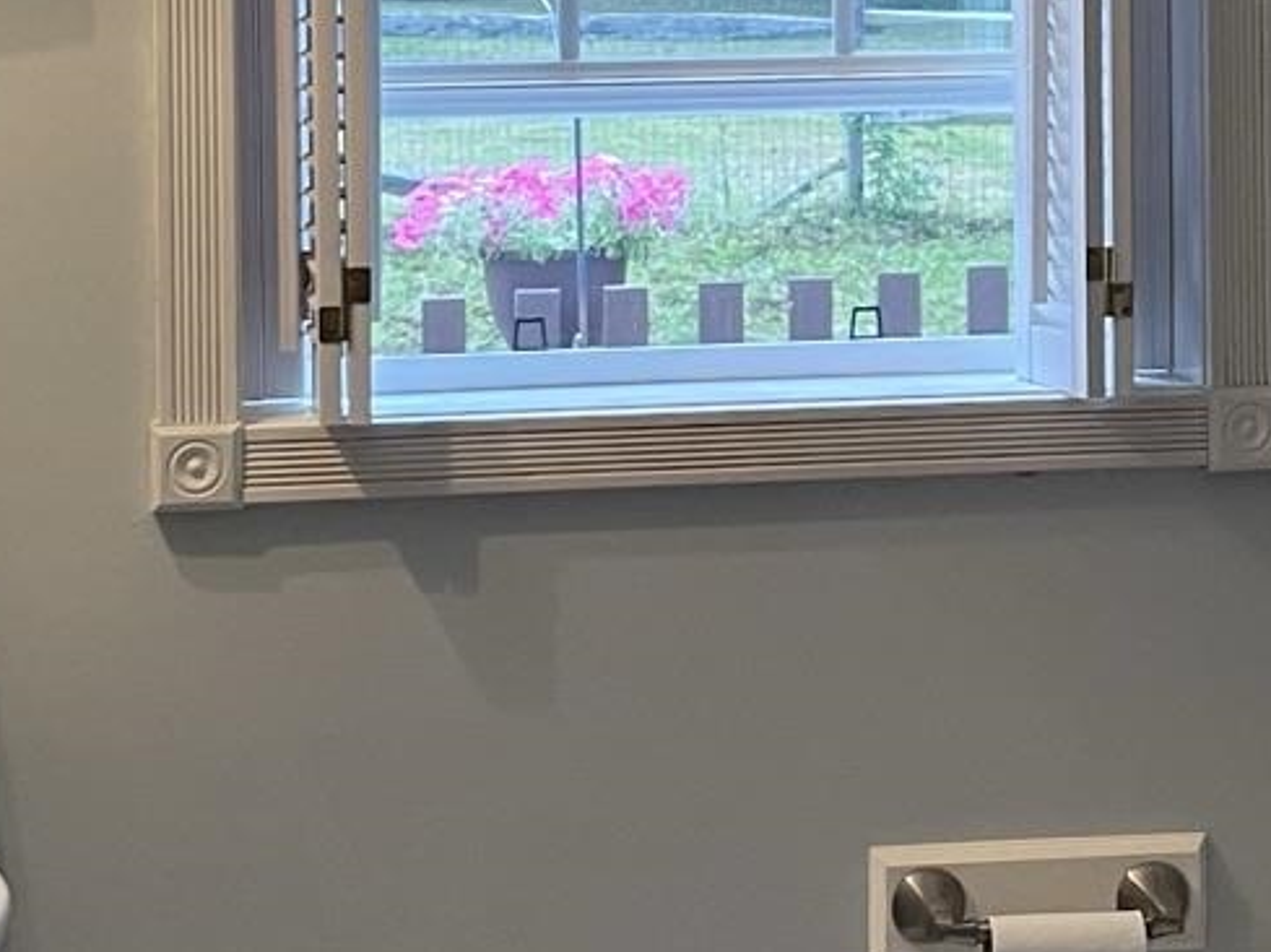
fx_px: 3999
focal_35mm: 109
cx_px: 1089
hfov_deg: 17.8
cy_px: -31
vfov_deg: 13.4
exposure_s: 1/60
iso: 160
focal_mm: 5.1
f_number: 1.6
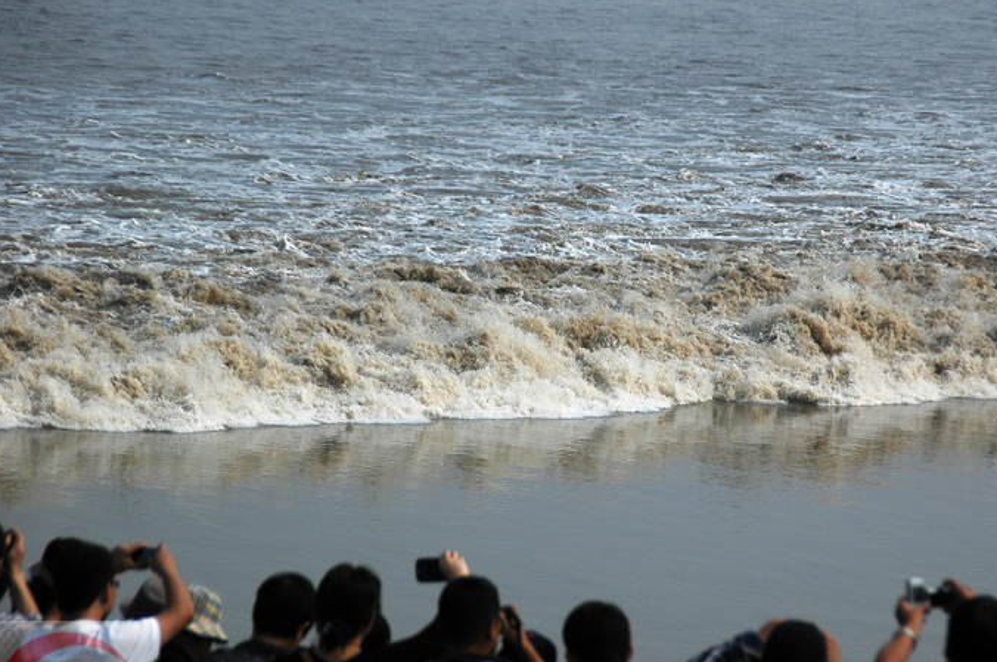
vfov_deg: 6.4
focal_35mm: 213
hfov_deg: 9.7
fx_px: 5892
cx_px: 583
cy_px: 350
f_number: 6.3
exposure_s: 1/2000
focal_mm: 120
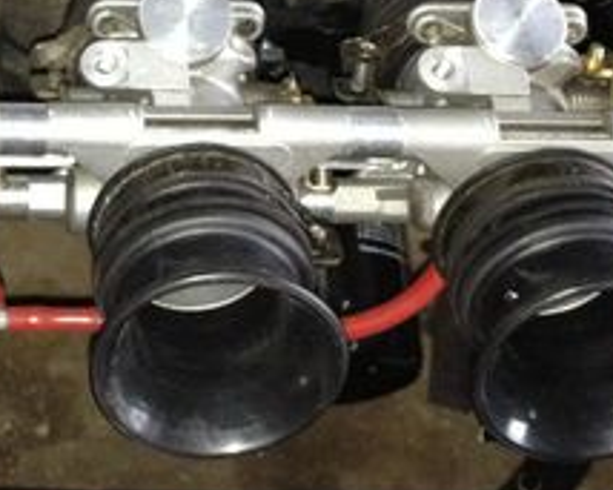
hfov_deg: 18.4
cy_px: 26
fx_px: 1850
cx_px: 14
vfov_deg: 14.9
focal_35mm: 102
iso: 250
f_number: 2.4
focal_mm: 4.28
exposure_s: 1/16
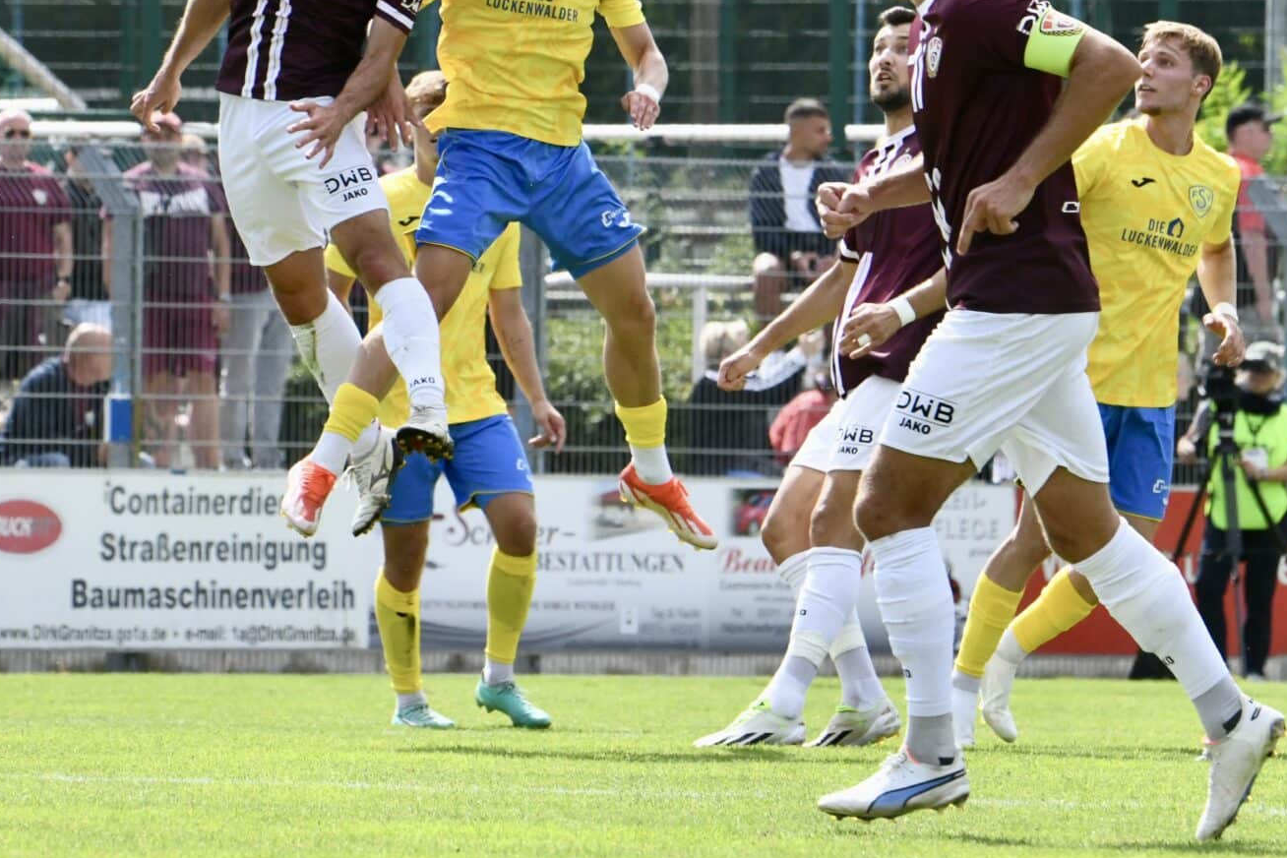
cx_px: 717
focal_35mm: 501
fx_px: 17909
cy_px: 212
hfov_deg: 4.1
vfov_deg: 2.7
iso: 2000
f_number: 11
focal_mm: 320
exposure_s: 1/1600
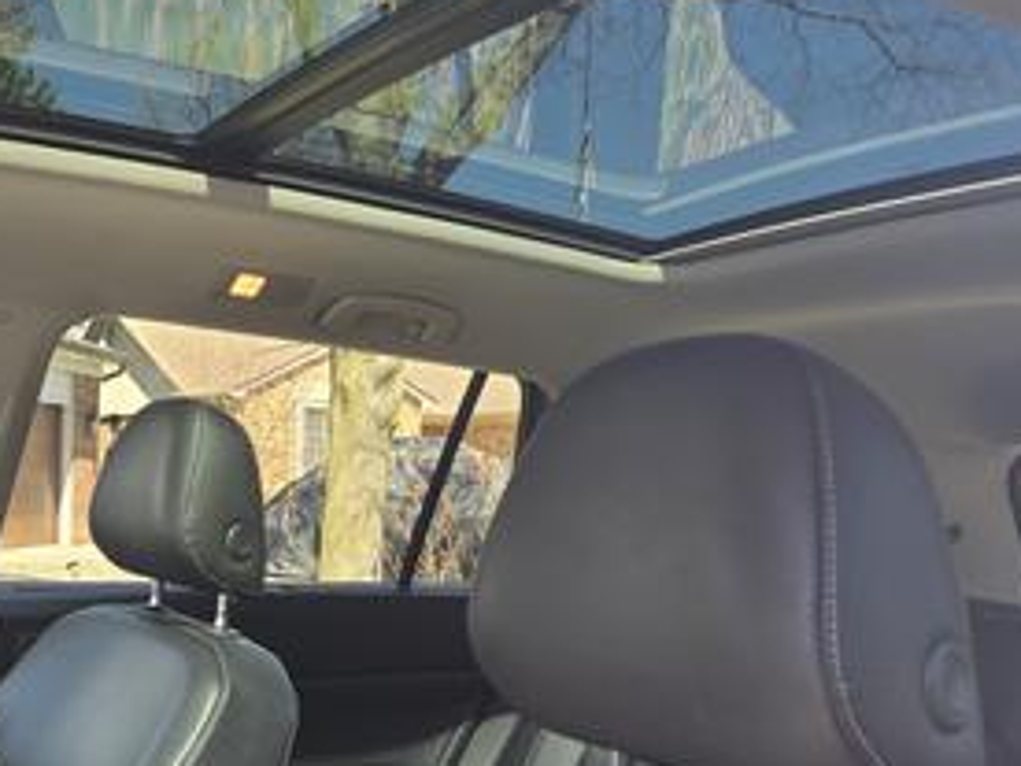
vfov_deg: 34.2
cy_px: 474
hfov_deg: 43.4
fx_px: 1239
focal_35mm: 42
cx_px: 259
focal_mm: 5.4
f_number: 1.8
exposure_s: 1/180
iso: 50
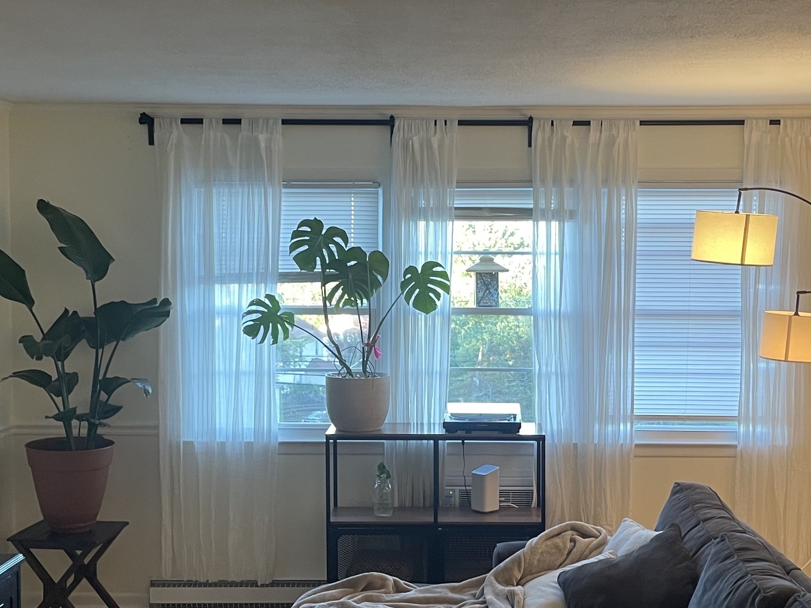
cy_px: 359
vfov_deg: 27.0
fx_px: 1265
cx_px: 439
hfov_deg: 35.5
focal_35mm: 54
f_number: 1.6
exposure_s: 1/60
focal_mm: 4.2
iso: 125
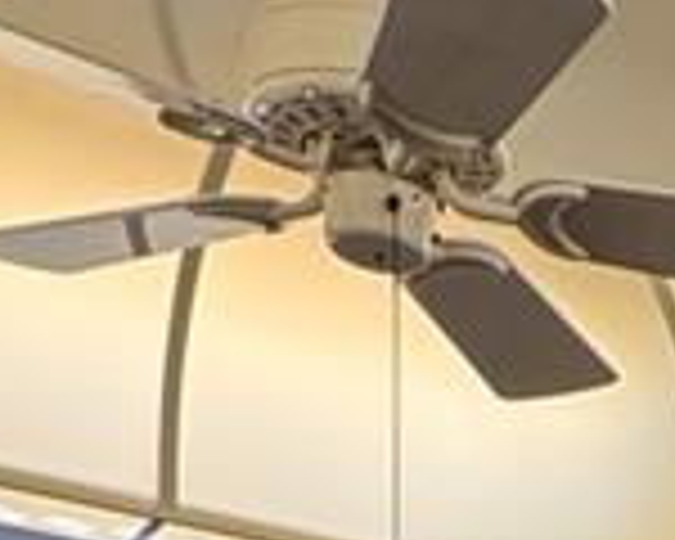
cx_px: 994
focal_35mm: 109
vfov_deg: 10.6
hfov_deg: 16.2
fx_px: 2178
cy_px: 1544
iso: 200
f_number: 2.2
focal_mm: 2.22
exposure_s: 1/120
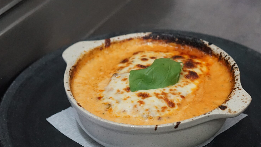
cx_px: 154
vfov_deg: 14.4
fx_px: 581
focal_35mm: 84
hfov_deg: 25.3
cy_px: 98
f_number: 4.5
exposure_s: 1/160
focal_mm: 46
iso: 5000
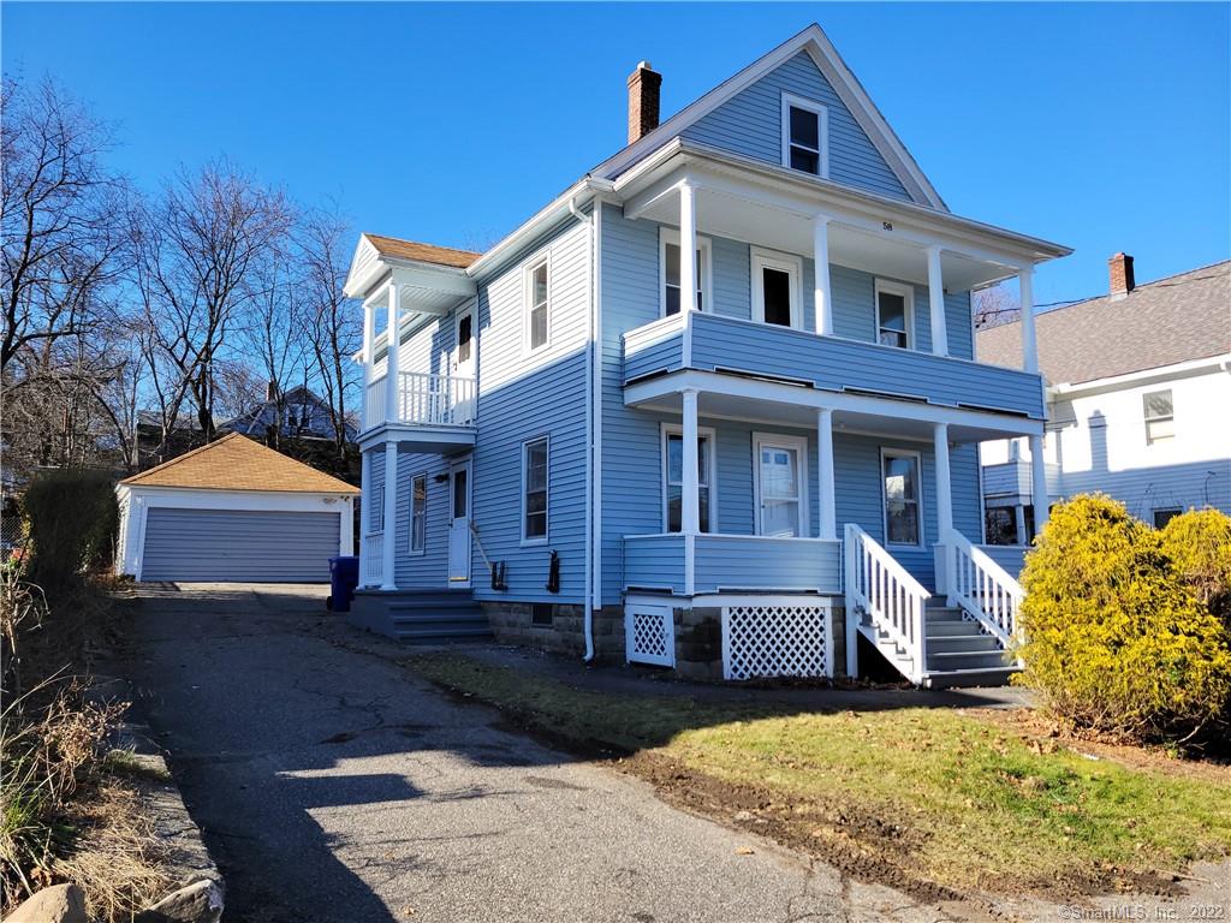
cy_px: 462
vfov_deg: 53.1
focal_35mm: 26
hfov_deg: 67.3
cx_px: 616
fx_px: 925
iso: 40
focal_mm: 5.4
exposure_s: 1/1245
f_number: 1.8
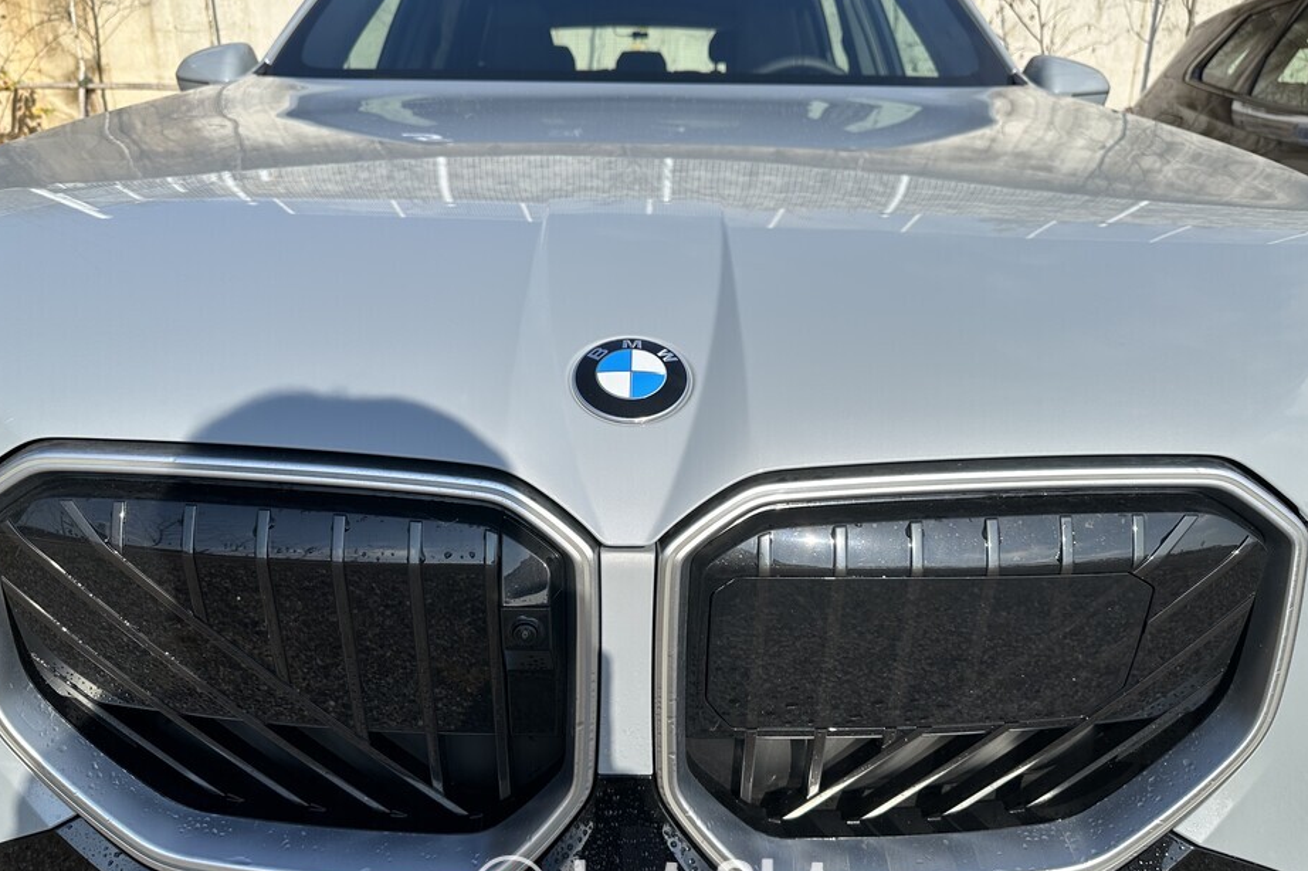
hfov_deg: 69.4
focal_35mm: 26
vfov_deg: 49.5
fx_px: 944
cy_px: 465
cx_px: 640
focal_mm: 6.86
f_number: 1.78
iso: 80
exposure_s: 1/4545
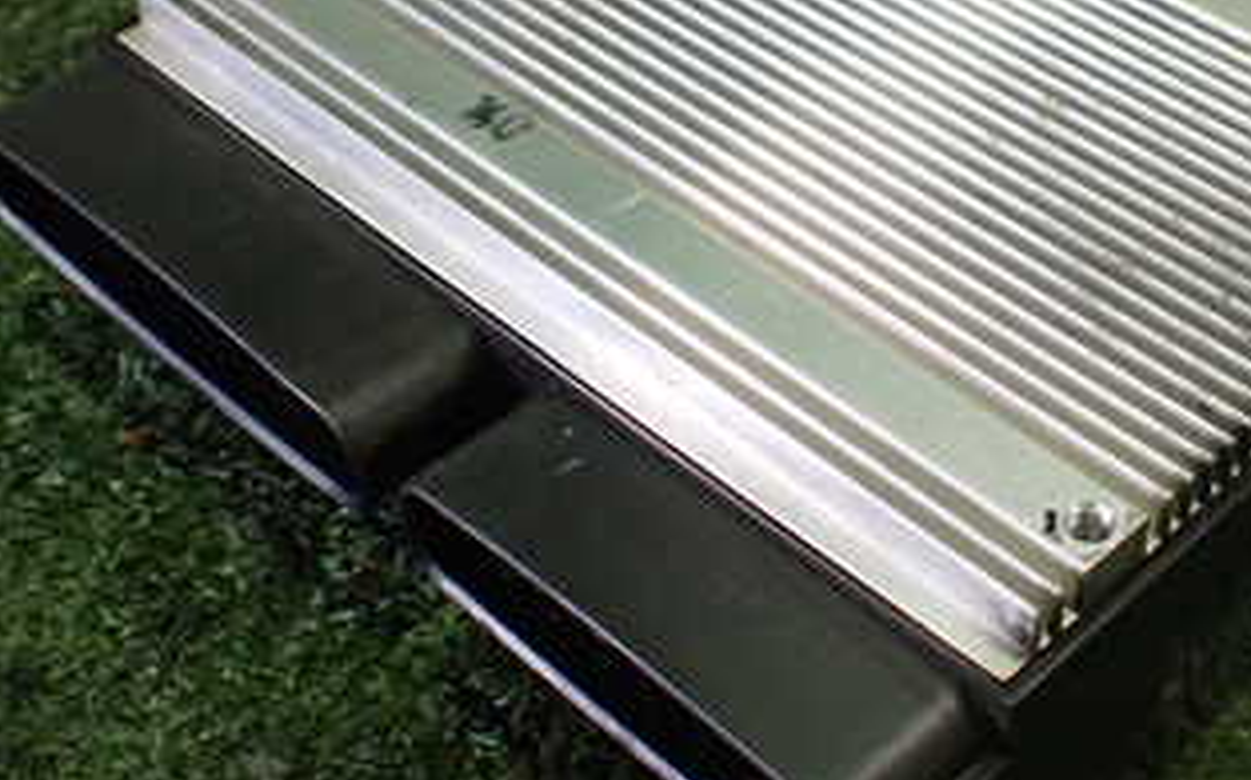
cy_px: 320
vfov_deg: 21.2
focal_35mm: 61
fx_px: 2078
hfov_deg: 32.9
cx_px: 939
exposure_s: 1/100
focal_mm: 5.4
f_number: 2.3
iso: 800
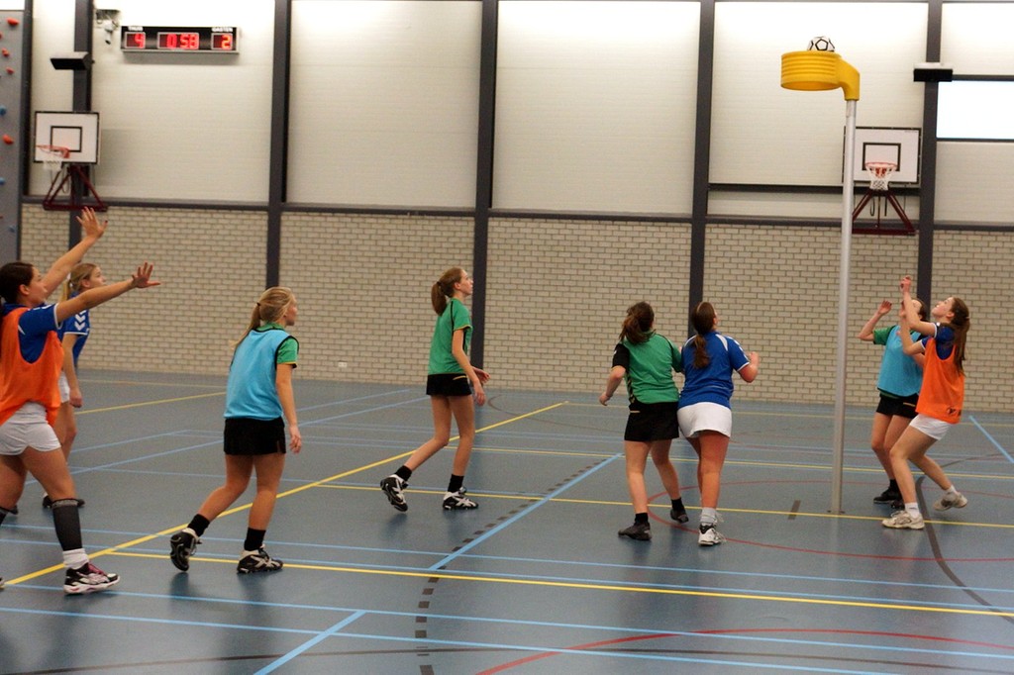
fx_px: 1014
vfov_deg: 36.8
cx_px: 507
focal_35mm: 36
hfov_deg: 53.1
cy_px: 338
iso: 1250
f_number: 3.2
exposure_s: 1/320
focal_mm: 24
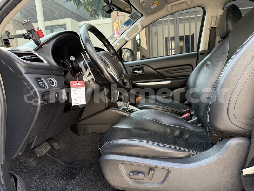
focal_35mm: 24
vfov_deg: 56.8
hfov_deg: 71.6
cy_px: 96
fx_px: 176
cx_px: 127
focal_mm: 6.76
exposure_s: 1/236
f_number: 1.78
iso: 160
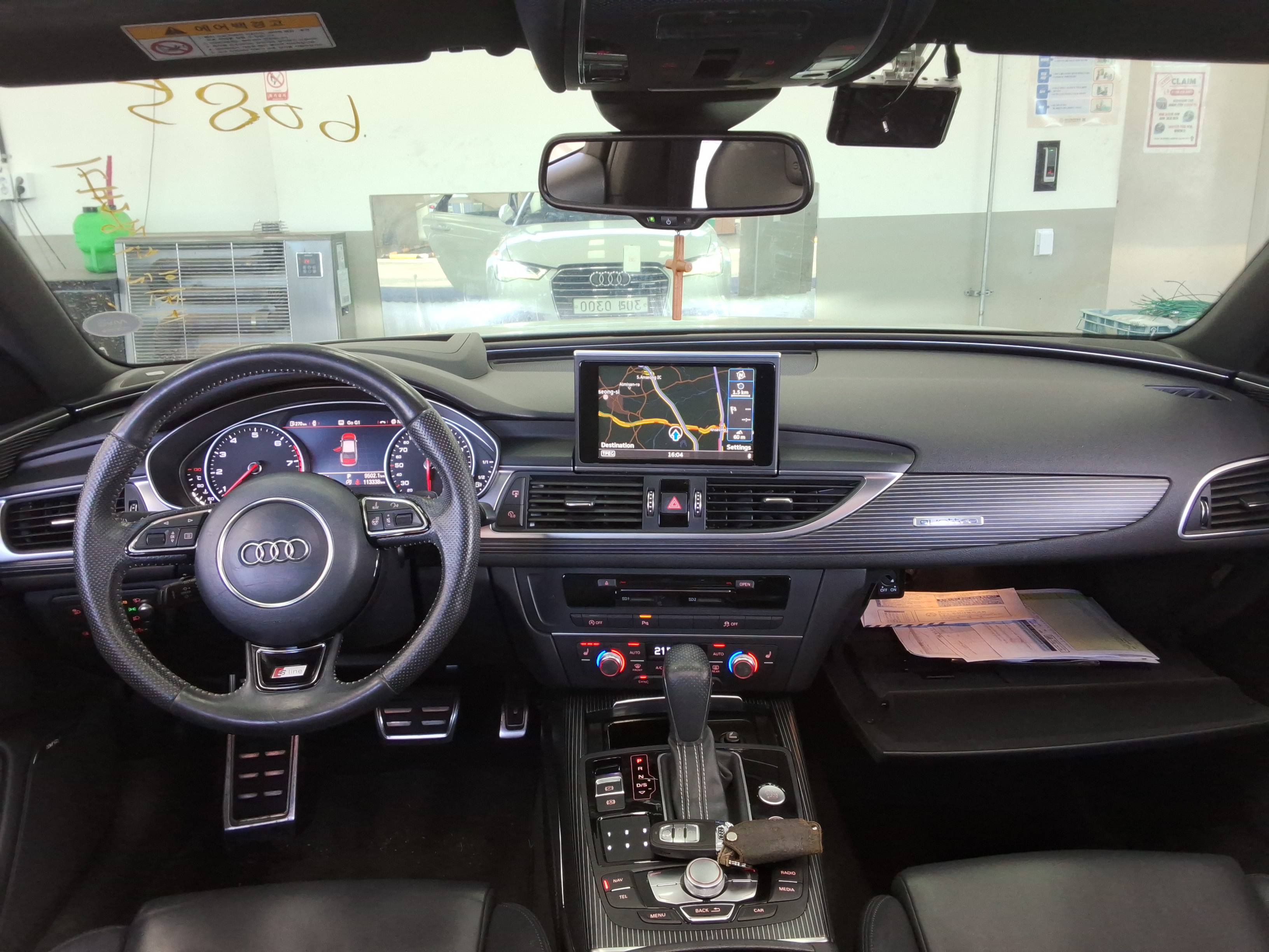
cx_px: 634
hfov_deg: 63.4
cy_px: 476
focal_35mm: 28
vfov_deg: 49.7
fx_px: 1026
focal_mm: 2.91
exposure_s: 1/40
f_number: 1.9
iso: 52
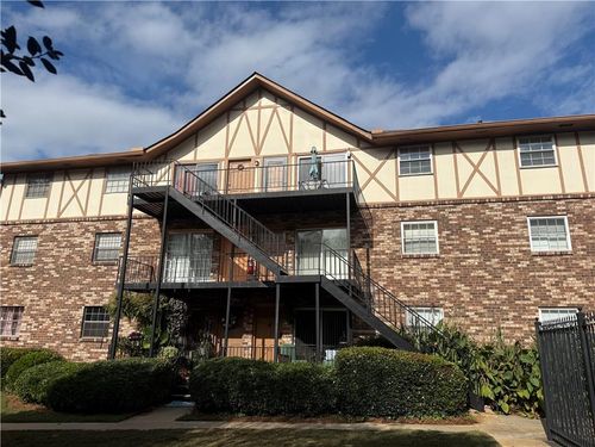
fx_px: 413
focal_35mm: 24
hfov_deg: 71.6
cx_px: 298
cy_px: 224
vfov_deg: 56.8
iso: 80
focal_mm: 6.76
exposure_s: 1/8130
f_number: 1.78
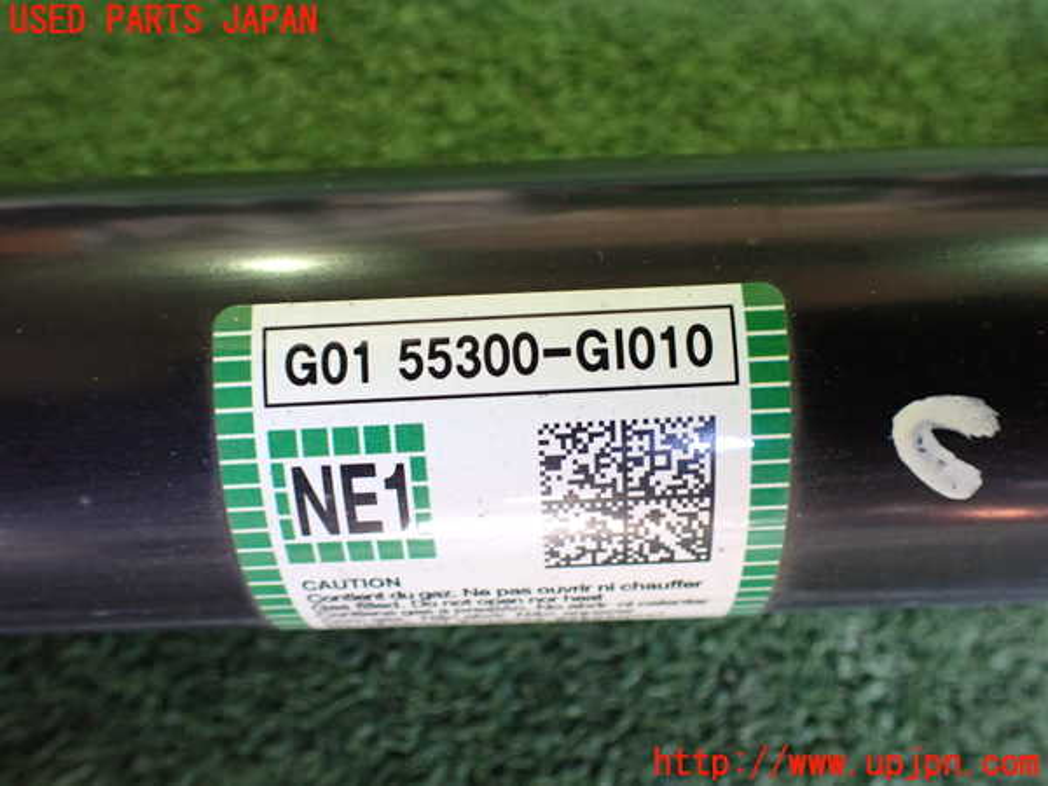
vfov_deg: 46.8
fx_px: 908
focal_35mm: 30
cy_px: 393
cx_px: 524
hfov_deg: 60.0
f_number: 2.3
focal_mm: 5.4
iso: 800
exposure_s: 1/60
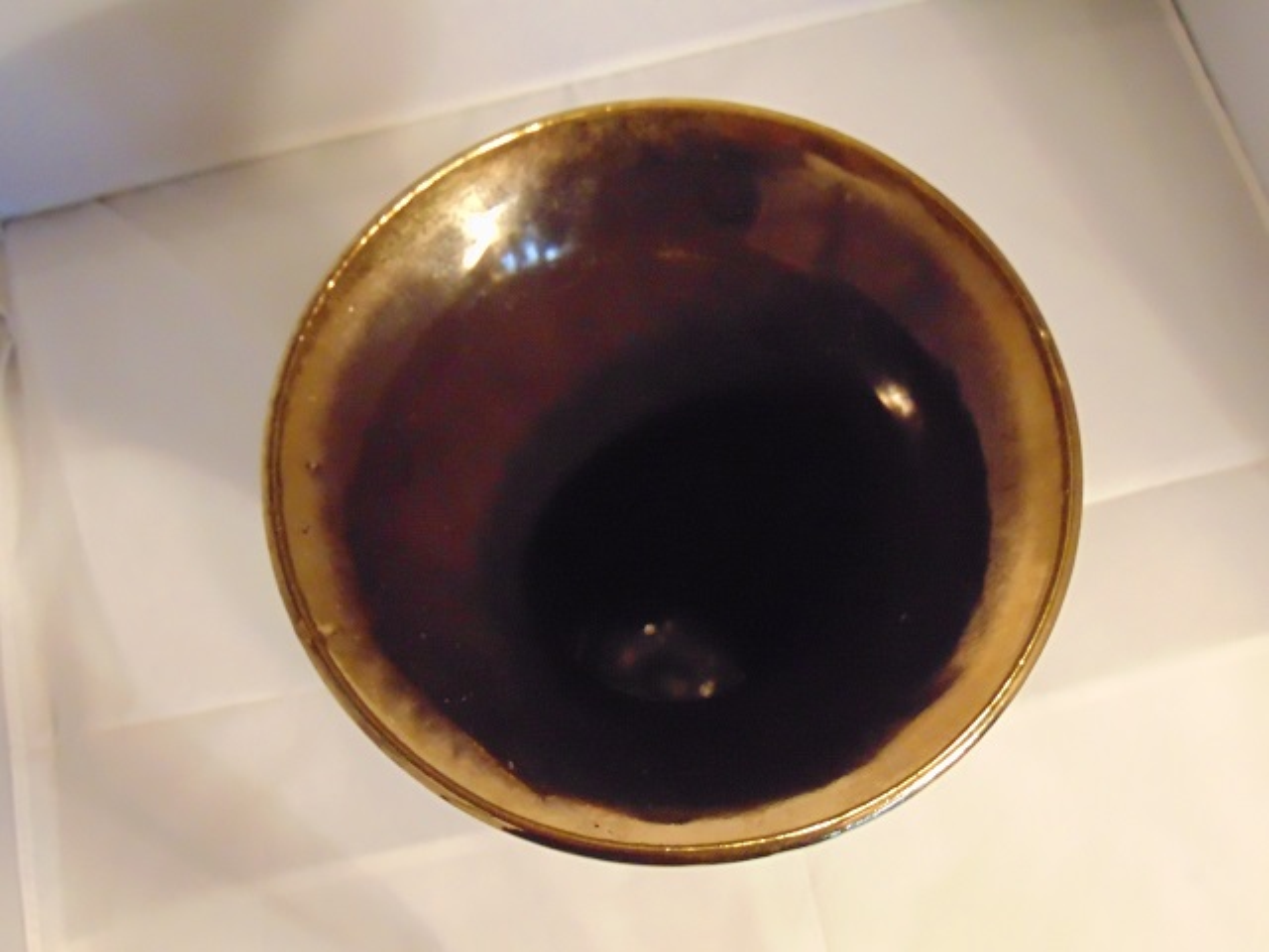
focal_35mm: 39
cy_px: 476
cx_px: 634
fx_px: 1430
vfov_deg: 36.8
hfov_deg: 47.9
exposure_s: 1/60
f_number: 3.3
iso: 640
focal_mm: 6.9
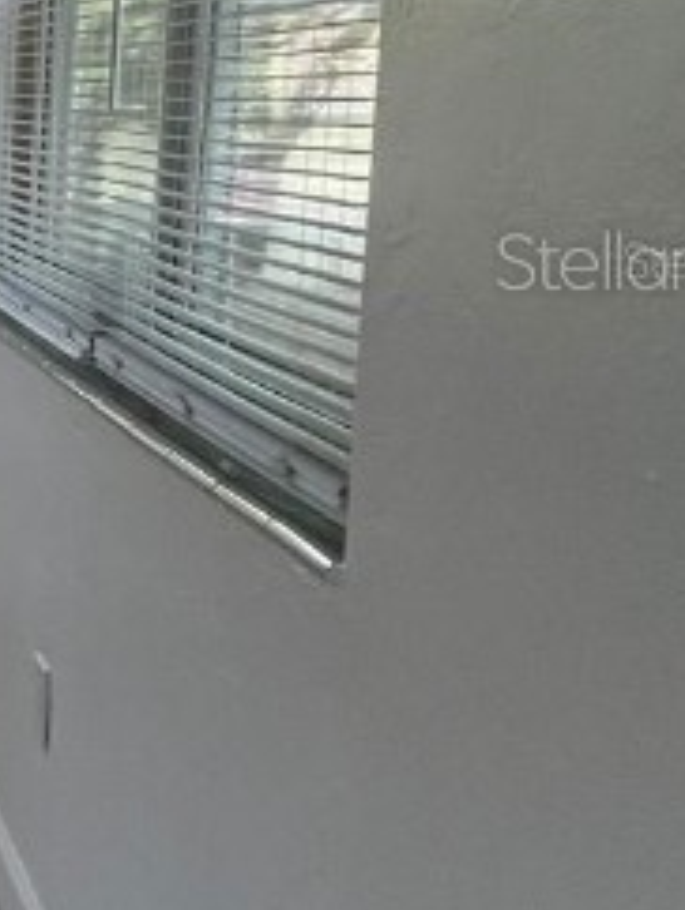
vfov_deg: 34.4
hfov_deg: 14.0
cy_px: 259
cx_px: -1076
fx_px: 1449
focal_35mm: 55
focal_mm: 1.57
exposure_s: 1/120
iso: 80
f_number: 1.8
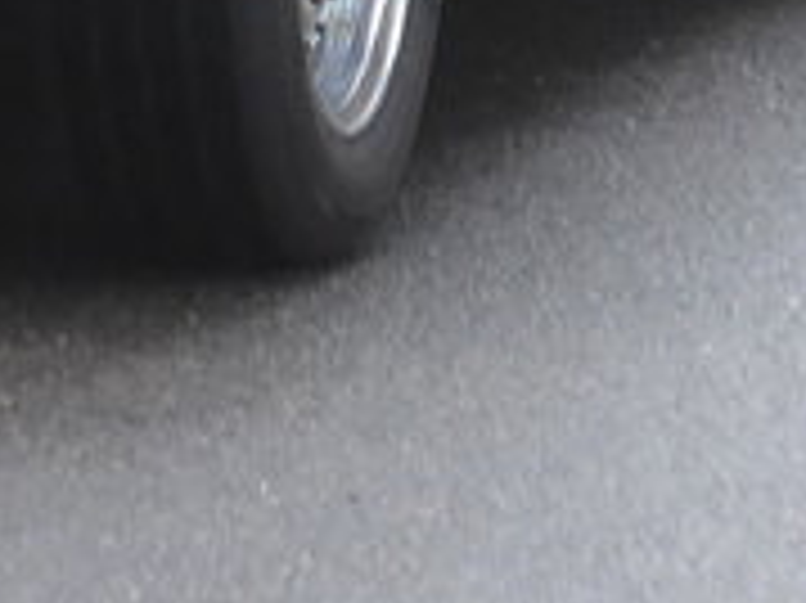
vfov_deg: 2.0
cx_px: -153
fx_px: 17149
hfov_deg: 2.7
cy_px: -1174
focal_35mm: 737
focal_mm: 21.6
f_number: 4.9
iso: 250
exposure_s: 1/320
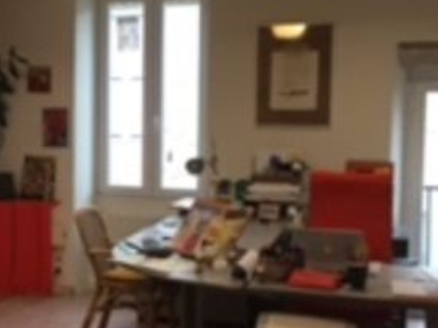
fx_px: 810
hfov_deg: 29.0
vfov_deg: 22.9
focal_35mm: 64
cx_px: 42
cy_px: 161
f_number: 2.2
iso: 200
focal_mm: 4.15
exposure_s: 1/33
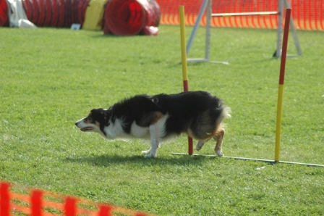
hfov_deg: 11.2
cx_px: 162
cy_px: 108
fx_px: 1646
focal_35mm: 183
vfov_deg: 7.5
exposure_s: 1/2000
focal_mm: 122
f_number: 5.6
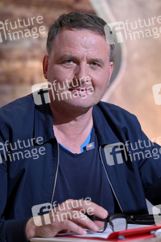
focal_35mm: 70
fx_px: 469
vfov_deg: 28.8
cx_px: 80
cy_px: 121
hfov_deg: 19.5
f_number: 2.8
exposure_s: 1/320
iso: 1000
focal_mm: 70
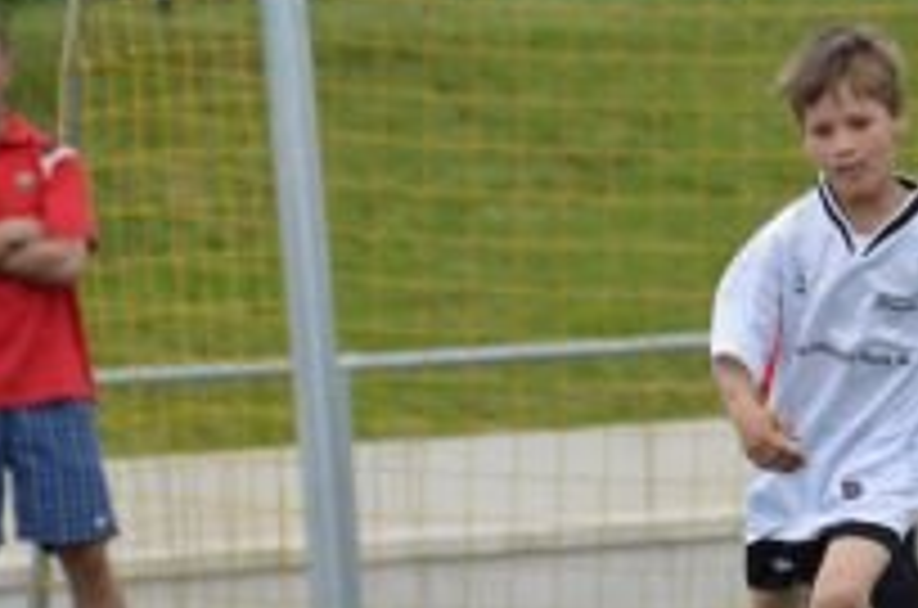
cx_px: 1197
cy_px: 471
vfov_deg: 2.1
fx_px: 16867
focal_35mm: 663
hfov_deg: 3.1
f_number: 5.6
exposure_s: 1/1250
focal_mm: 150
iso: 400
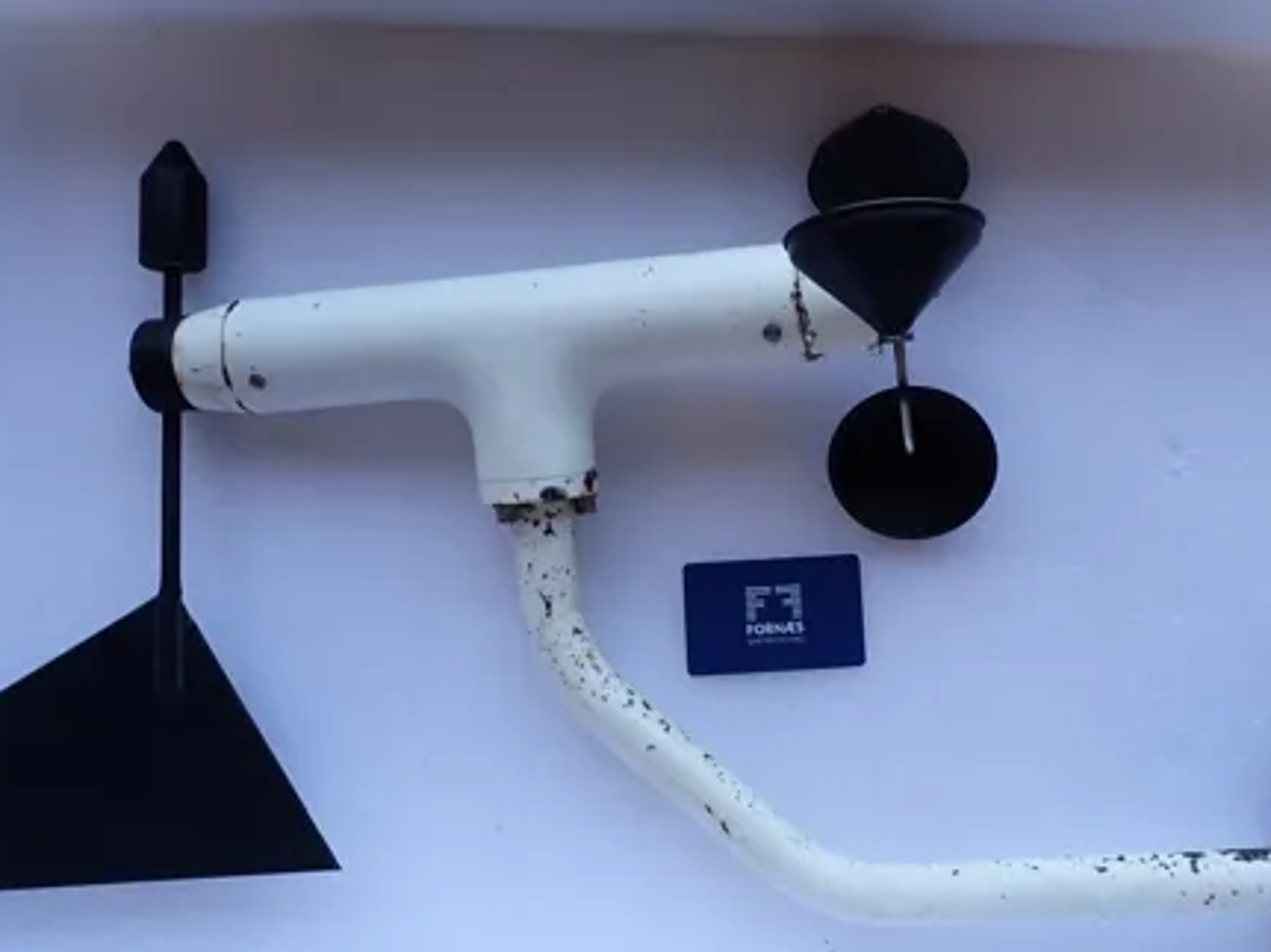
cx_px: 781
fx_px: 1321
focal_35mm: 36
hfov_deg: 50.9
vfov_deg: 39.6
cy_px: 435
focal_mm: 4.5
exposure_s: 1/160
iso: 100
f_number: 2.8
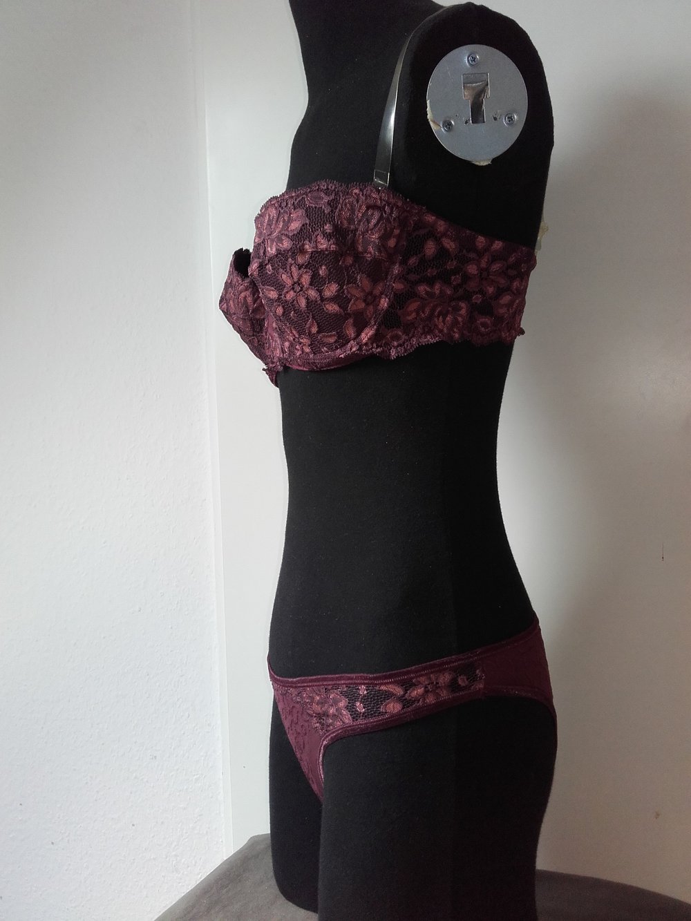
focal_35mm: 31
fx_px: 825
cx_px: 346
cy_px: 460
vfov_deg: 58.3
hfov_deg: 45.4
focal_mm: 3.31
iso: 60
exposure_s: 1/50
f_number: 2.2
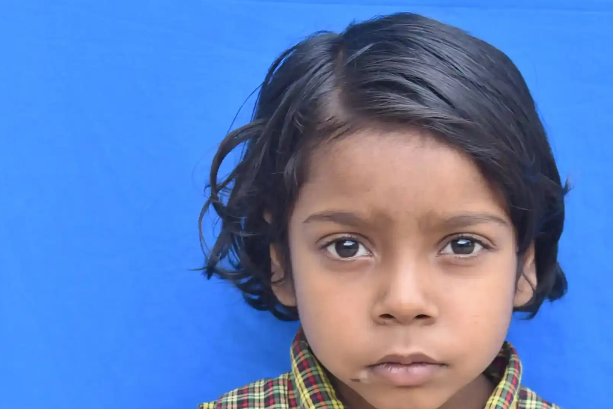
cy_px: 334
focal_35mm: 144
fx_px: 2453
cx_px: 428
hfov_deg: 14.2
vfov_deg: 9.5
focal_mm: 52
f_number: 6.3
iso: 500
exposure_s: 1/80
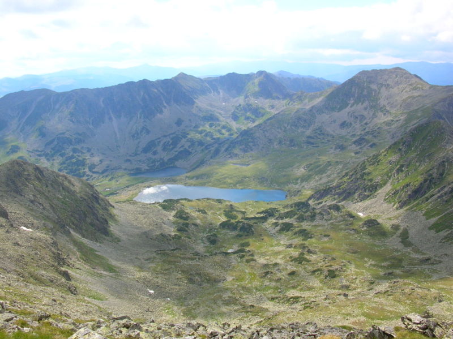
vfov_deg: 40.7
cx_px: 226
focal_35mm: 35
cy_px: 170
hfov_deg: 52.7
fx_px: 458
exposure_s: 1/208
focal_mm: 5.8
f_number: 5.6
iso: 50
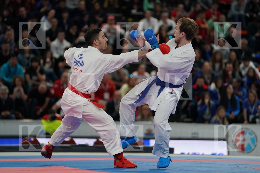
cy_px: 86
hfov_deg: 11.3
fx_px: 1314
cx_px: 130
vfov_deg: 7.5
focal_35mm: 182
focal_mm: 182
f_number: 2.8
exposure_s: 1/1000
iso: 1600
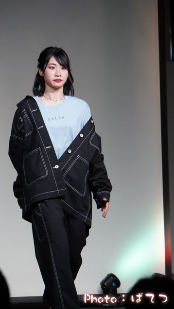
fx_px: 2594
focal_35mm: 316
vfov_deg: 6.8
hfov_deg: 3.8
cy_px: 154
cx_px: 71
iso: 4000
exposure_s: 1/320
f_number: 7.1
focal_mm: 200
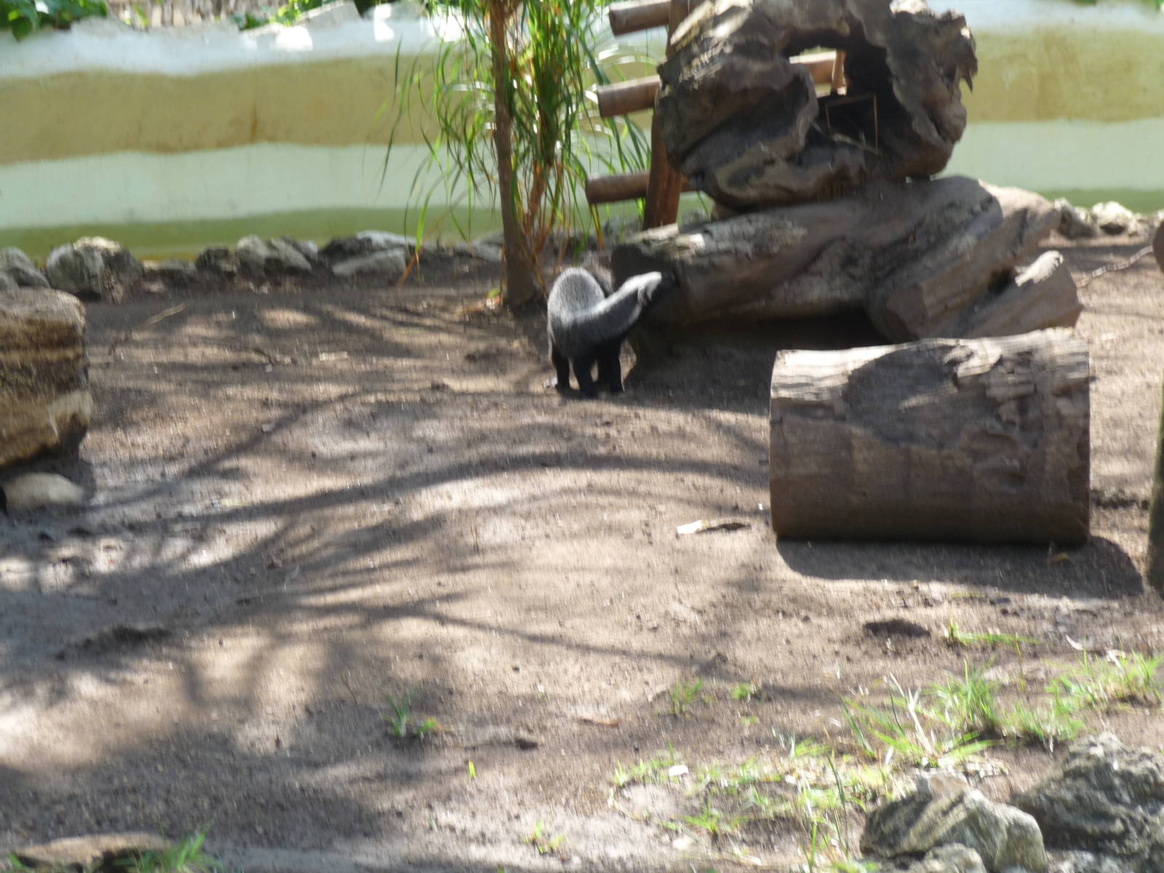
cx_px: 582
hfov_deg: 14.0
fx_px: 4741
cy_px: 436
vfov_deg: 10.5
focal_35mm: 141
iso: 100
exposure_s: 1/80
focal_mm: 24.1
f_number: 4.8
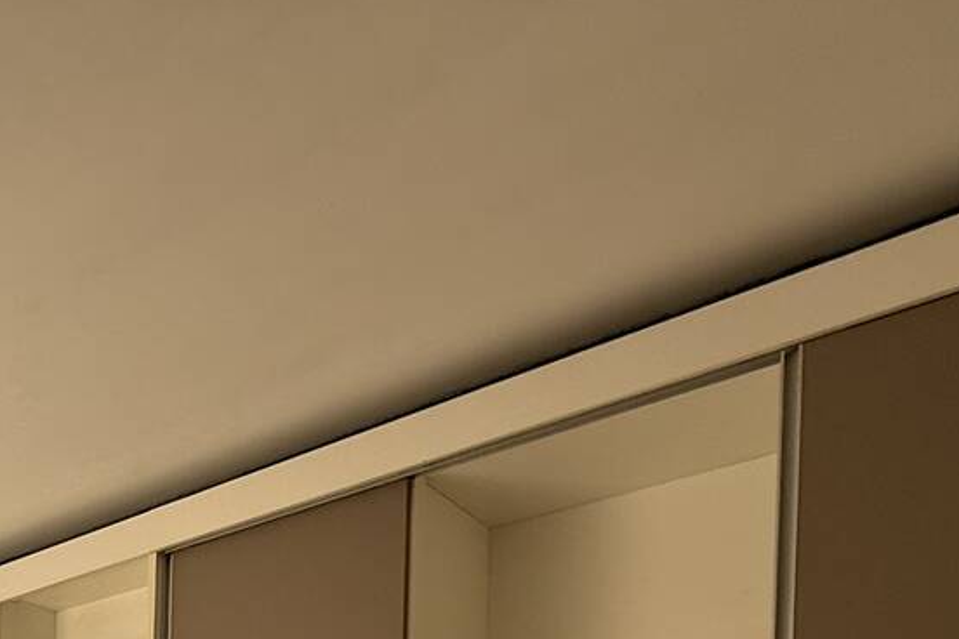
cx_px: 54
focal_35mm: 38
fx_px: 1012
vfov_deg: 26.6
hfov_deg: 44.8
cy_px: 927
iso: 64
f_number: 2.2
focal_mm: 2.22
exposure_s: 1/209
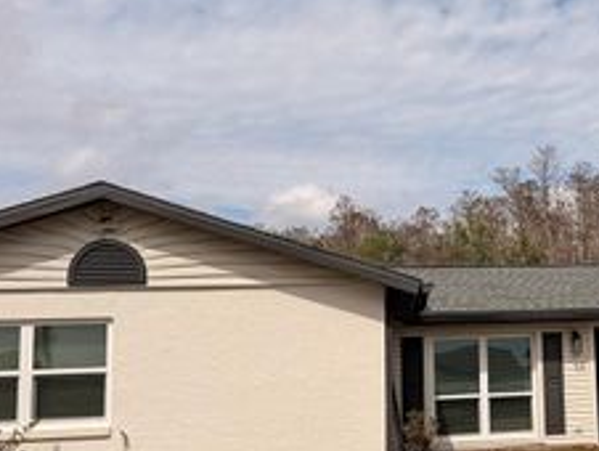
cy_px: 277
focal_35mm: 53
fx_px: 918
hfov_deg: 33.1
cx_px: 599
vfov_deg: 27.5
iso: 80
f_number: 1.78
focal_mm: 6.76
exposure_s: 1/11905
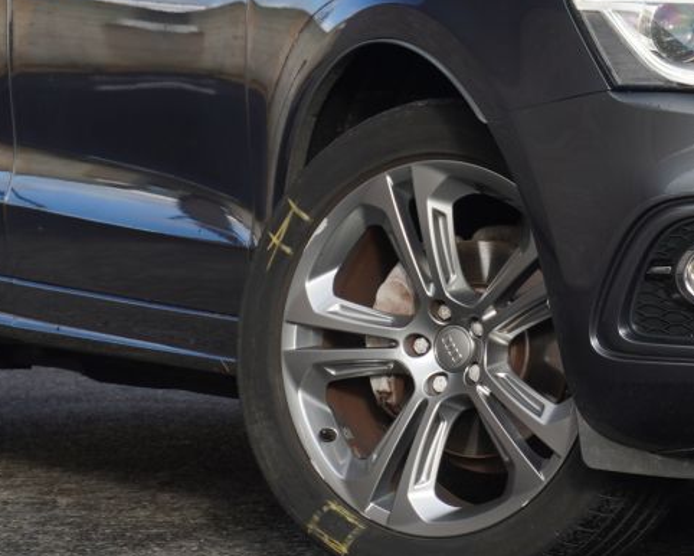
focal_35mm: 224
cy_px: 39
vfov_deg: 6.9
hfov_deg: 8.6
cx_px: 681
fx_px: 4603
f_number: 6.3
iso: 100
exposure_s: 1/80
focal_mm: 48
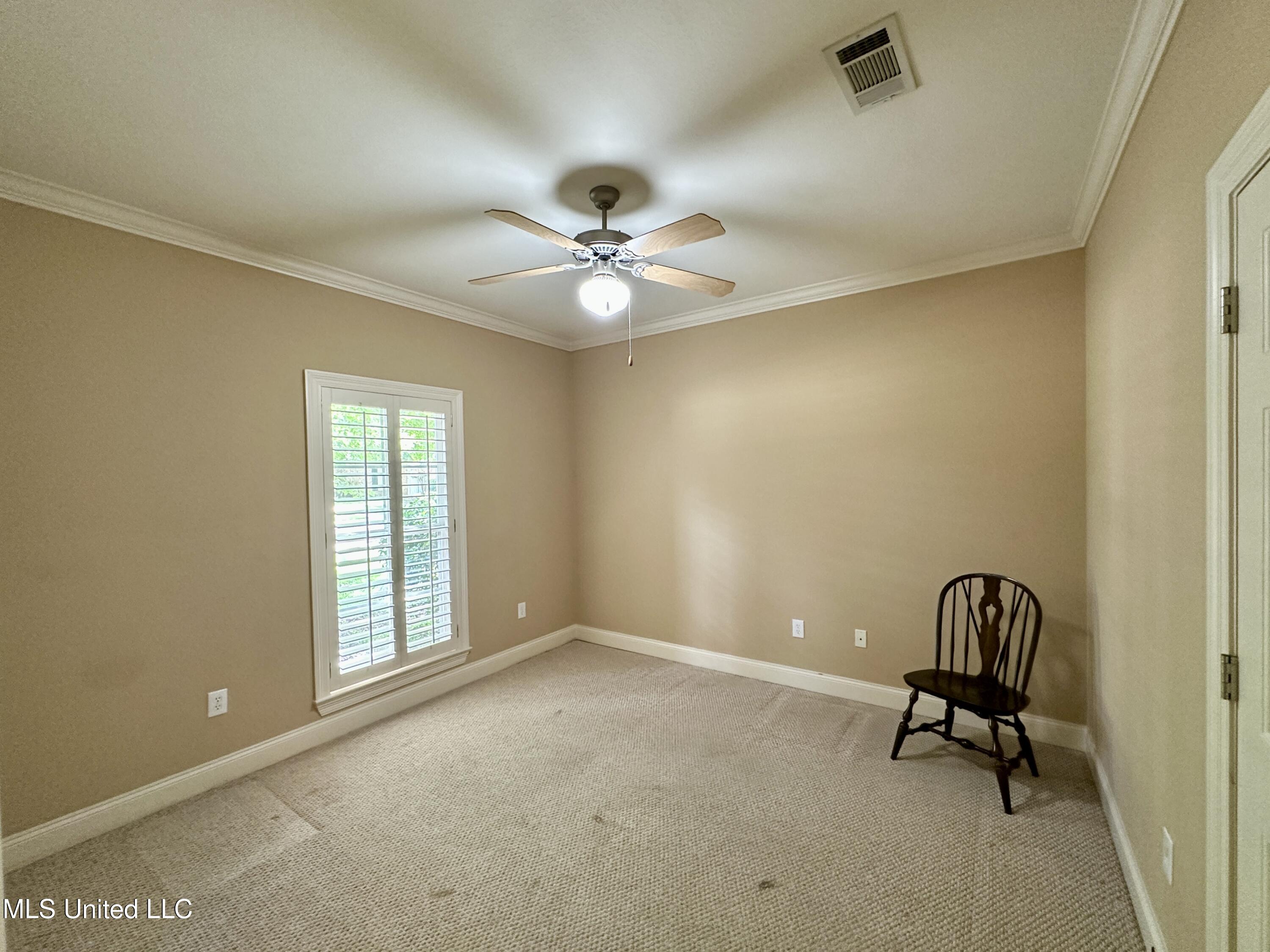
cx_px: 635
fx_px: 514
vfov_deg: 85.7
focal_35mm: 14
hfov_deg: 102.1
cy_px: 476
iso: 320
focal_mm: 2.22
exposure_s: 1/60
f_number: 2.2
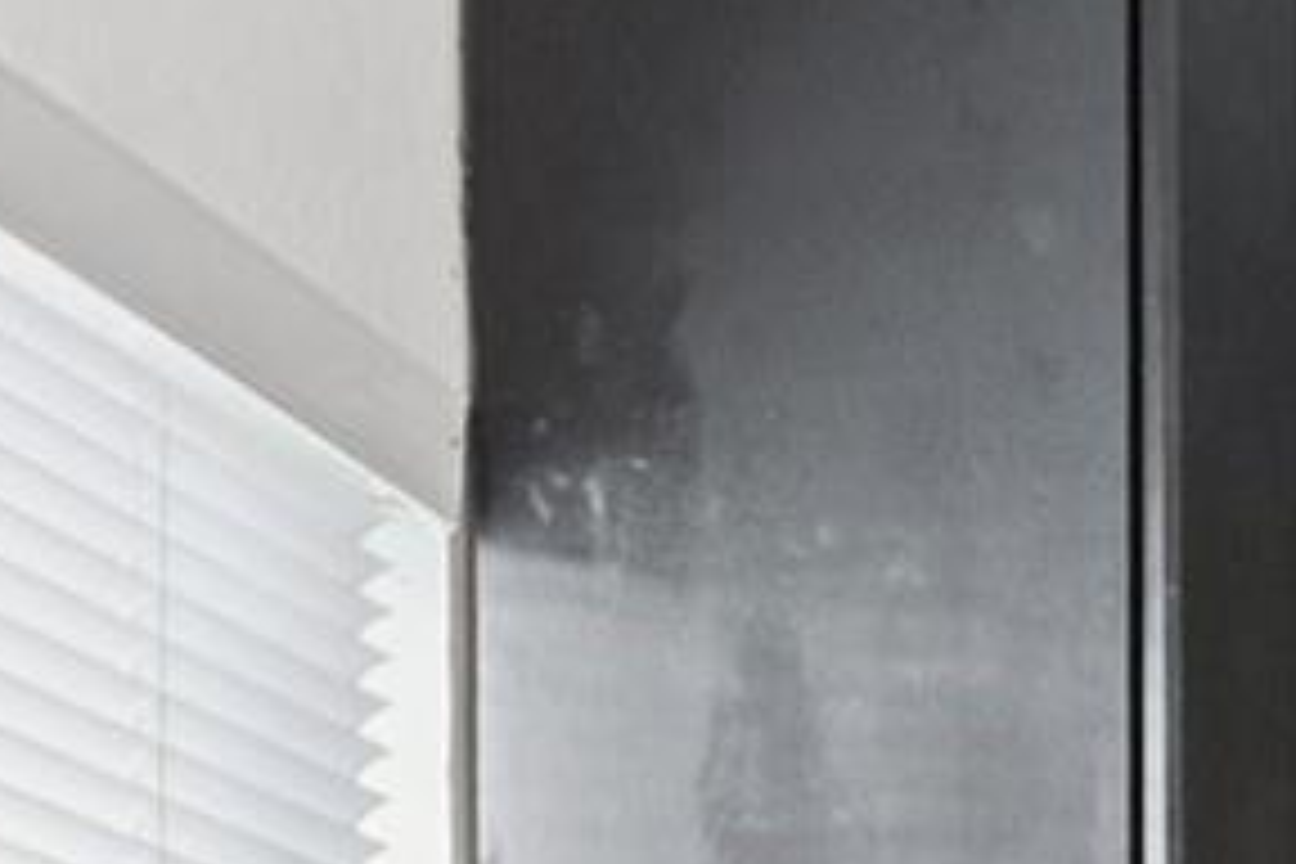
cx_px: 2812
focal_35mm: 89
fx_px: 3204
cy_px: 1845
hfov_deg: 15.9
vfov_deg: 12.9
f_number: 8
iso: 400
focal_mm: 16
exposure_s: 1/8
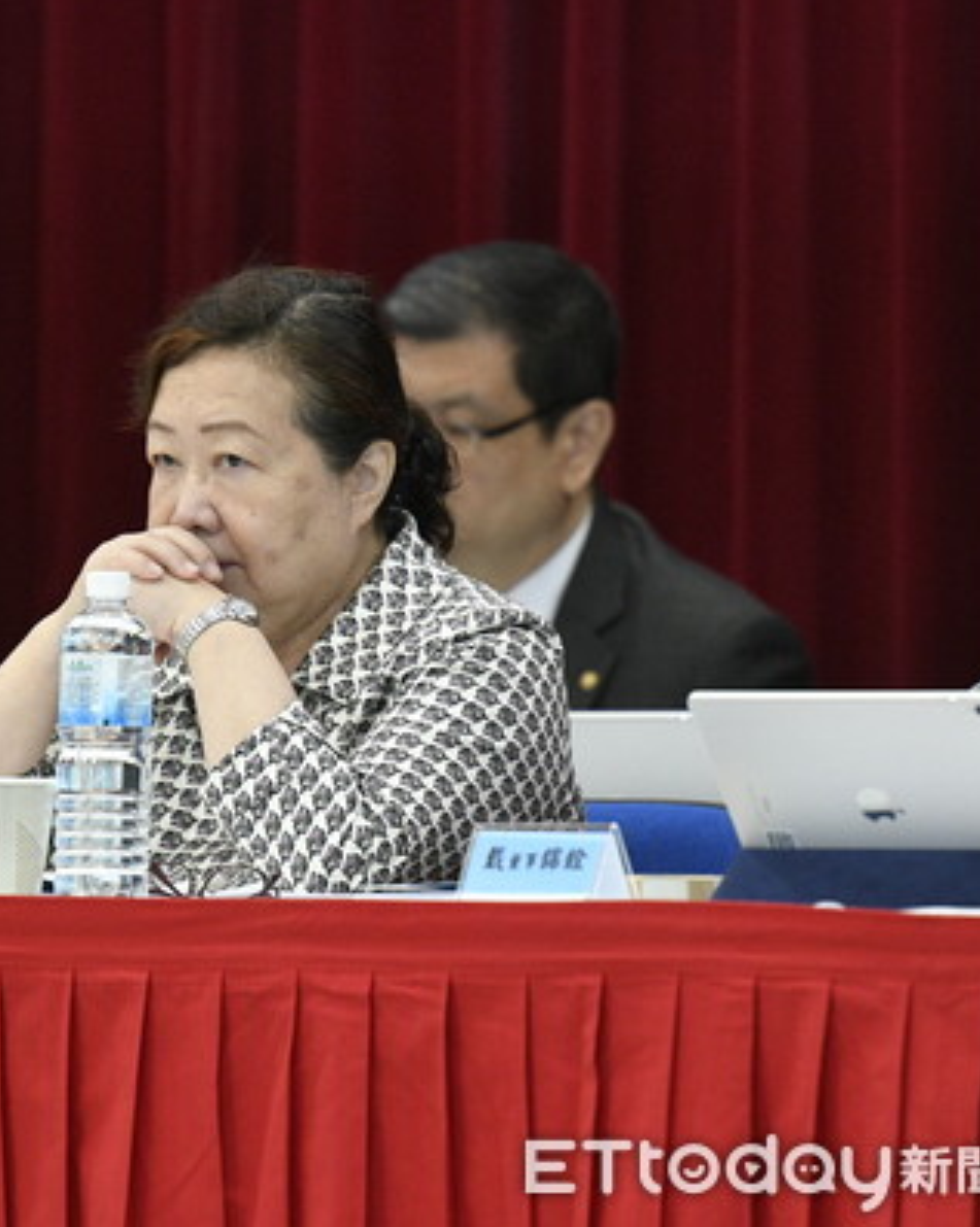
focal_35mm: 596
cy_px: 614
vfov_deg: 3.2
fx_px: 21633
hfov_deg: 2.6
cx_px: 161
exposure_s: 1/125
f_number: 5
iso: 3200
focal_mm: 280
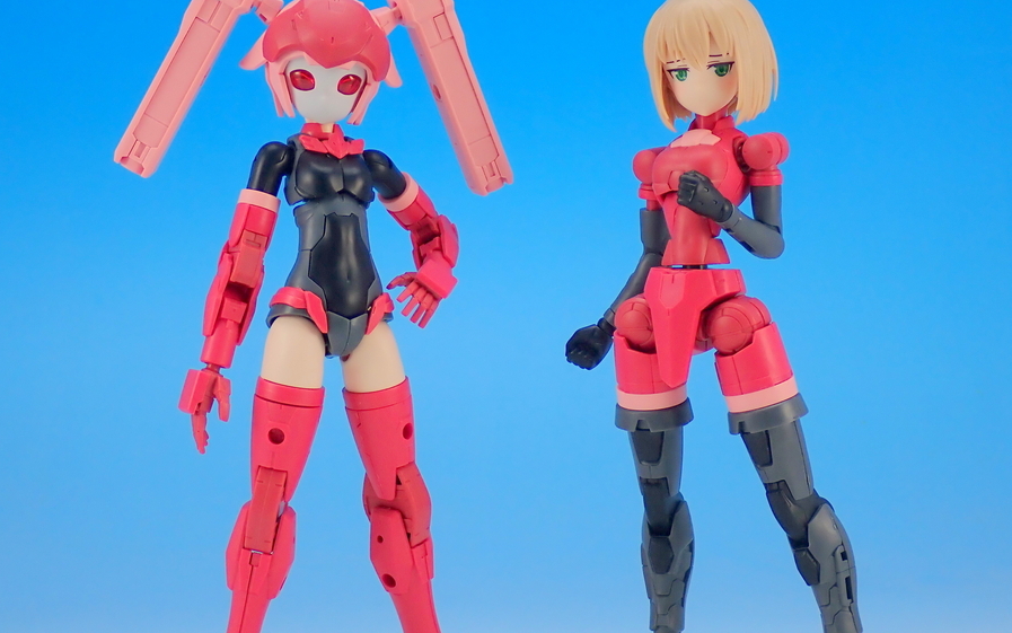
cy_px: 337
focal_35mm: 75
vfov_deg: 17.4
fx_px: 2069
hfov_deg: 27.5
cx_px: 520
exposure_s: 1/30
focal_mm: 11.09
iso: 100
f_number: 3.6
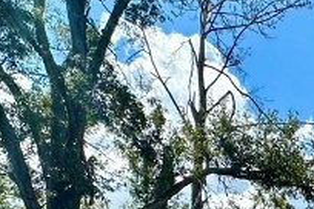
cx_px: 553
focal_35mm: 73
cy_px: 426
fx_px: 637
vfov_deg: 15.0
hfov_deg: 20.4
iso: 50
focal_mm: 2.22
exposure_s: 1/1208
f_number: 2.2
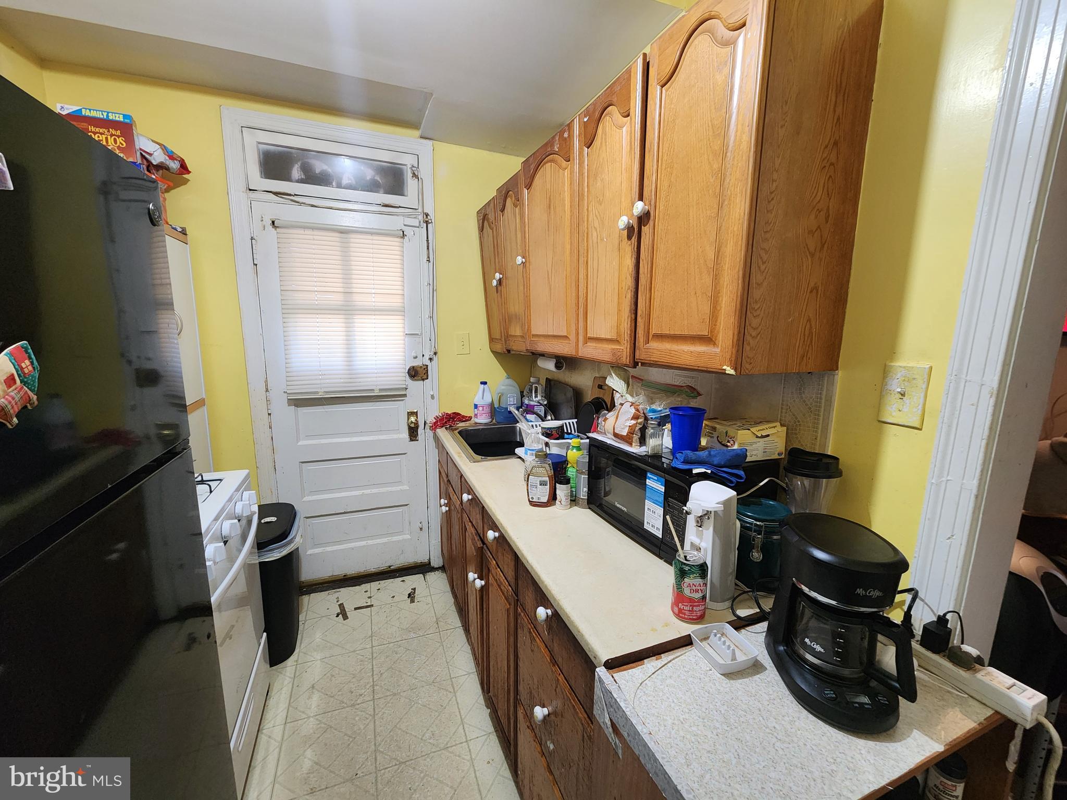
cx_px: 534
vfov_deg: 89.9
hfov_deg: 106.2
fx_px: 401
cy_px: 400
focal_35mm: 13
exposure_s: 1/40
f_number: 2.2
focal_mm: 2.2
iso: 320
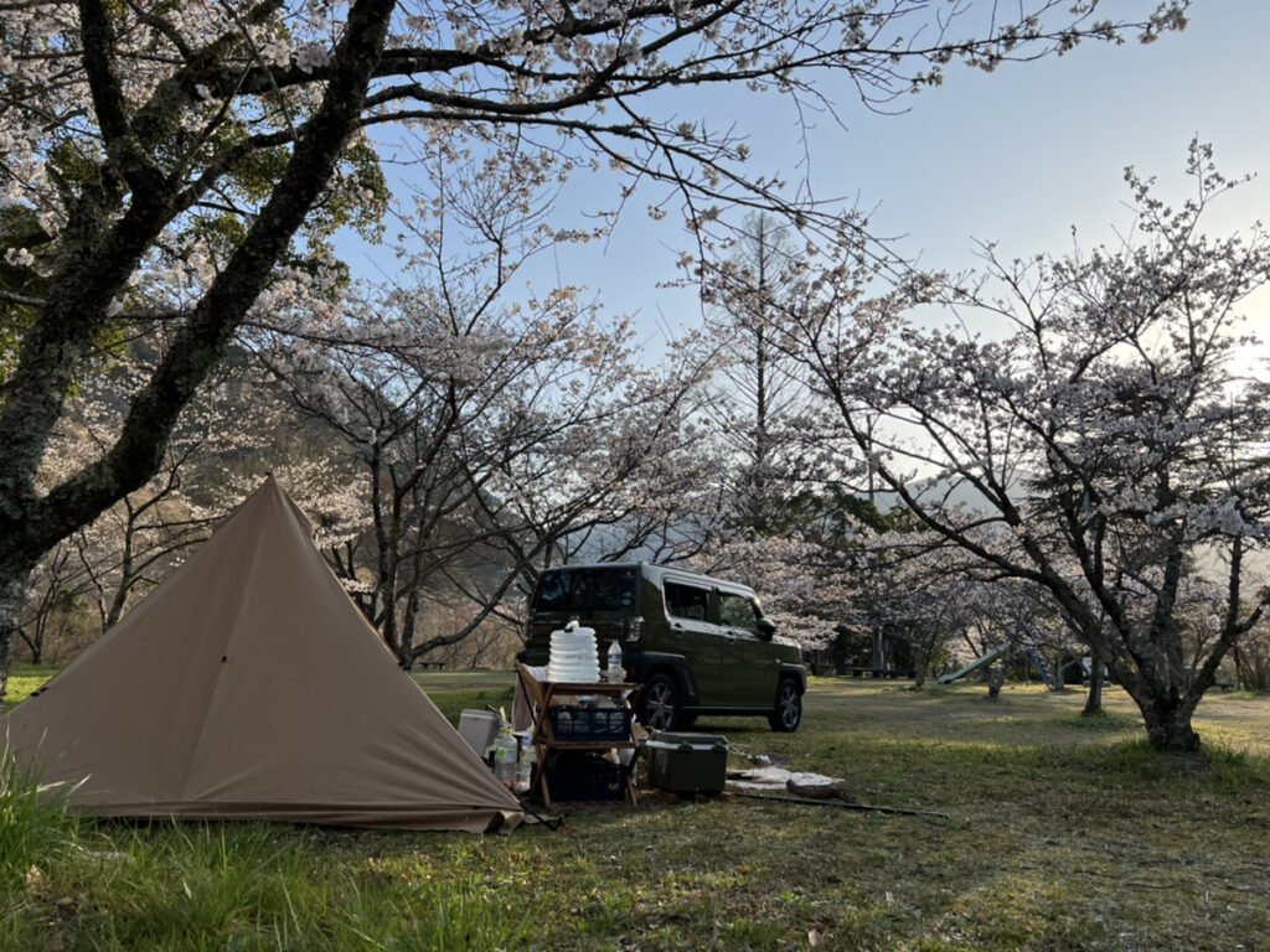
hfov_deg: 67.3
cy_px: 476
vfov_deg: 53.1
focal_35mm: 26
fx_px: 954
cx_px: 635
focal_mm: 5.7
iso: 50
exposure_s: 1/2915
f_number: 1.5
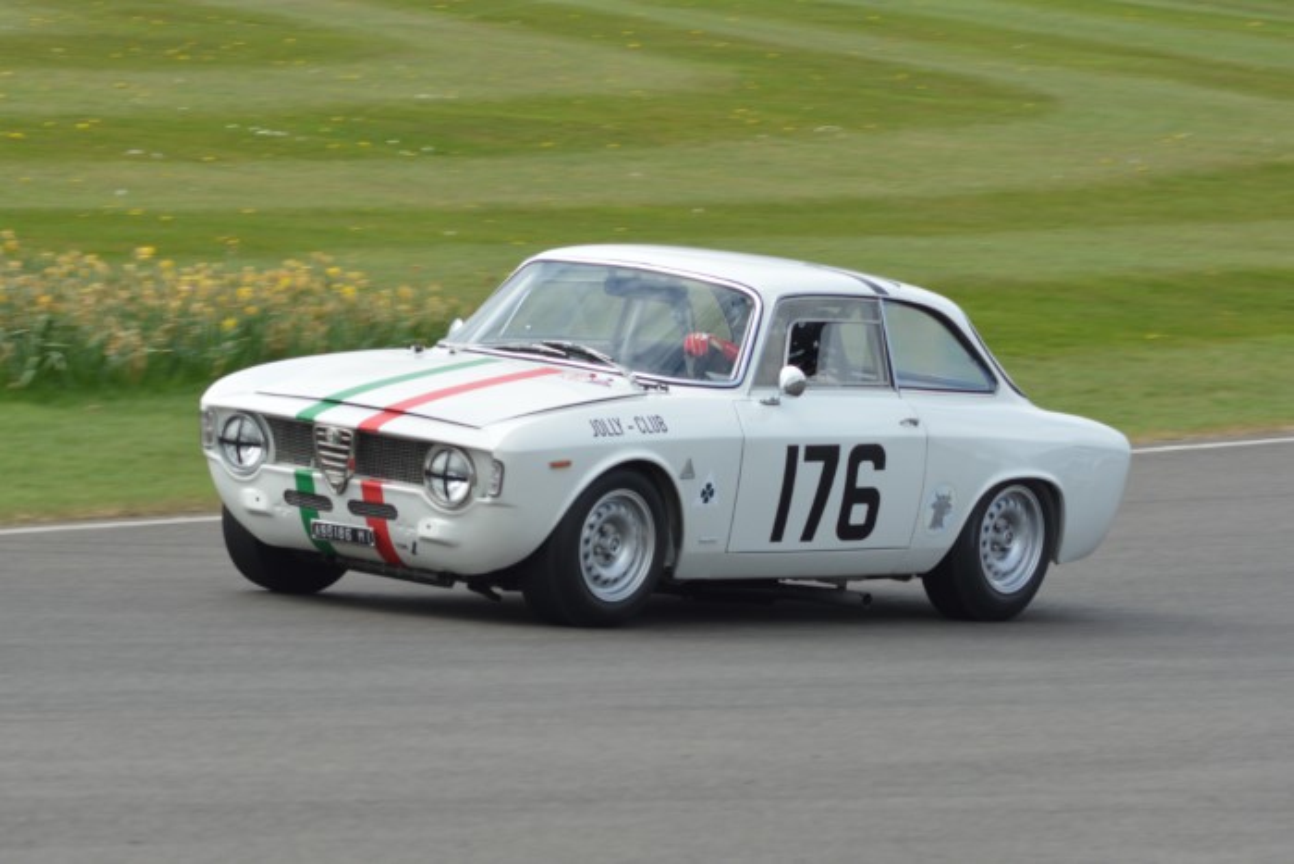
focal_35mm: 278
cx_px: 647
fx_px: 9976
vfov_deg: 5.0
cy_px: 432
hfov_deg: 7.4
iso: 400
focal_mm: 185
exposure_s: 1/400
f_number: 11
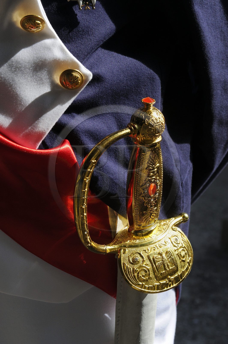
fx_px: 666
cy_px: 172
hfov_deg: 19.4
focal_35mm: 70
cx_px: 114
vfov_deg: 28.9
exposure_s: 1/200
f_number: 11
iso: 200
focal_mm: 70
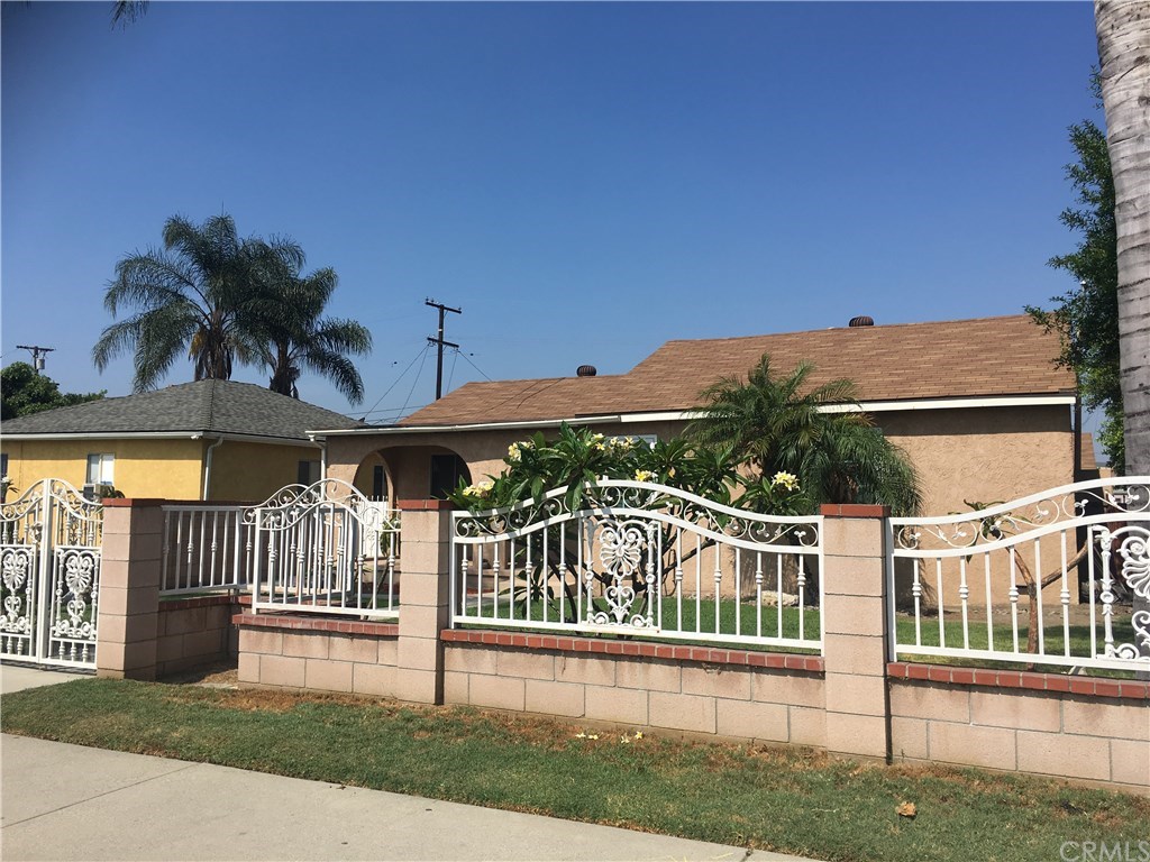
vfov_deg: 48.2
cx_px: 575
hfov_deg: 61.7
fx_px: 963
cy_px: 431
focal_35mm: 29
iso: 25
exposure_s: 1/2481
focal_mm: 4.15
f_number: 2.2
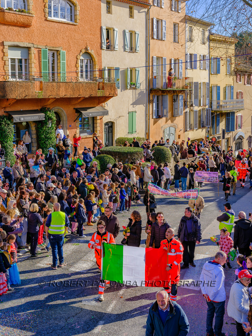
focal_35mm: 44
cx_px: 126
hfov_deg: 32.9
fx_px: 427
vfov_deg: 42.9
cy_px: 168
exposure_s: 1/125
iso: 320
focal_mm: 55
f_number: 11
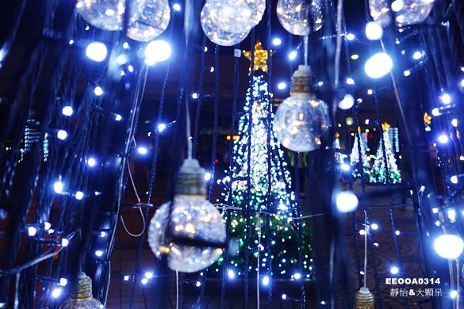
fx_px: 516
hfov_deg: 48.4
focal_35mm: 40
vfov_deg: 33.4
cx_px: 244
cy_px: 139
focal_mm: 13.34
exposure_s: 1/40
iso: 160
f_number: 2.8
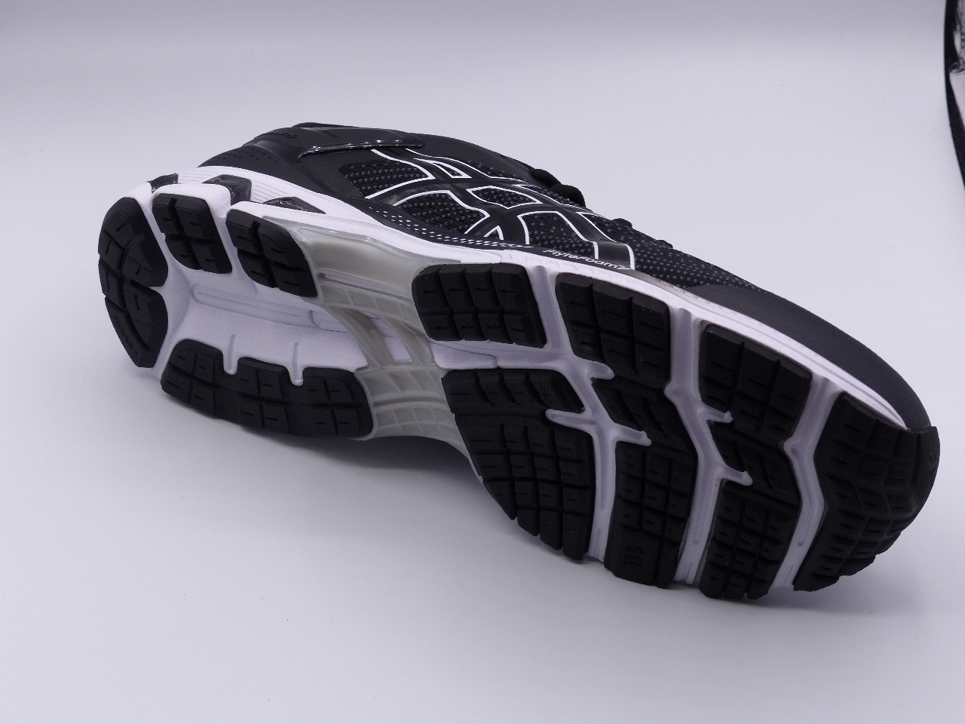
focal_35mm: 75
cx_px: 482
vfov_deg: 19.6
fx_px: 2091
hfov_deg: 26.0
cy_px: 362
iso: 100
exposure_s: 1/500
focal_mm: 13.5
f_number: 4
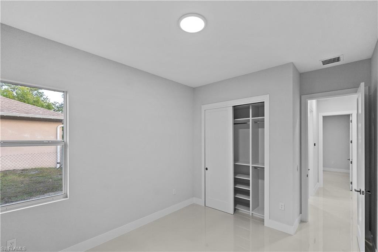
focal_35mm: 16
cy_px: 126
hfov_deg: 96.8
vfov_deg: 73.7
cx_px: 189
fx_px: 168
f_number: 4
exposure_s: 1/160
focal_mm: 16
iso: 800
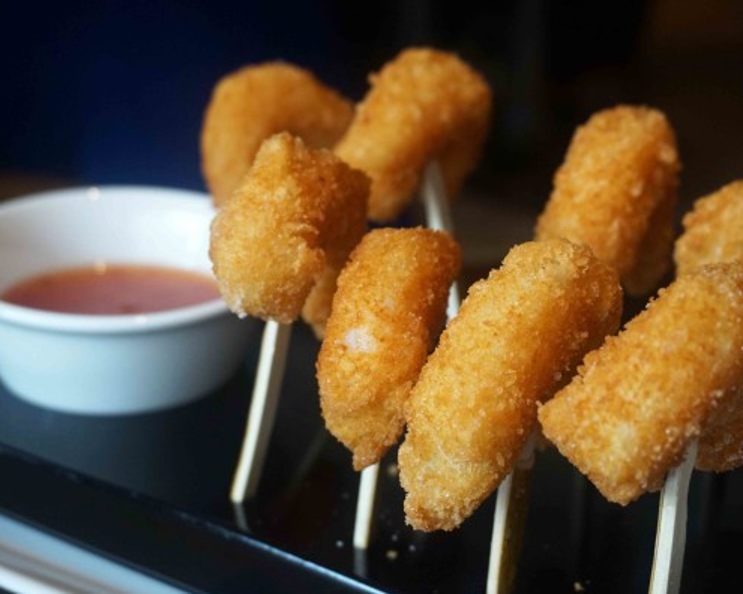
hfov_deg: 32.5
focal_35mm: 58
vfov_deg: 26.2
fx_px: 1275
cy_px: 298
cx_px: 398
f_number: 5
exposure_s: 1/60
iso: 1000
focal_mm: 34
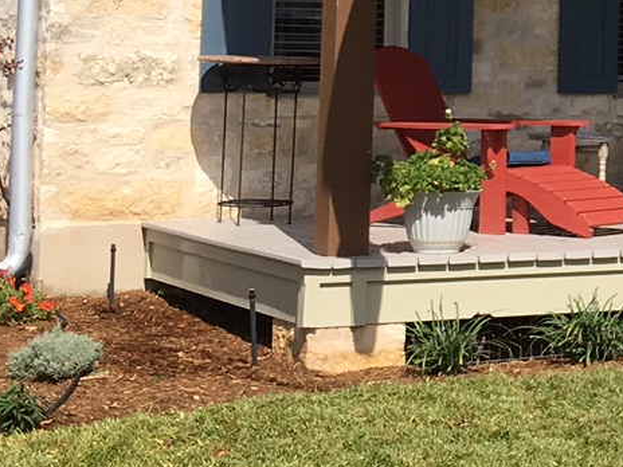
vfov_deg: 11.5
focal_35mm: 126
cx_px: 1026
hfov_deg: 14.3
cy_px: -103
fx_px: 2268
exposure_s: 1/1789
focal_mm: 4.15
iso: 25
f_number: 2.2
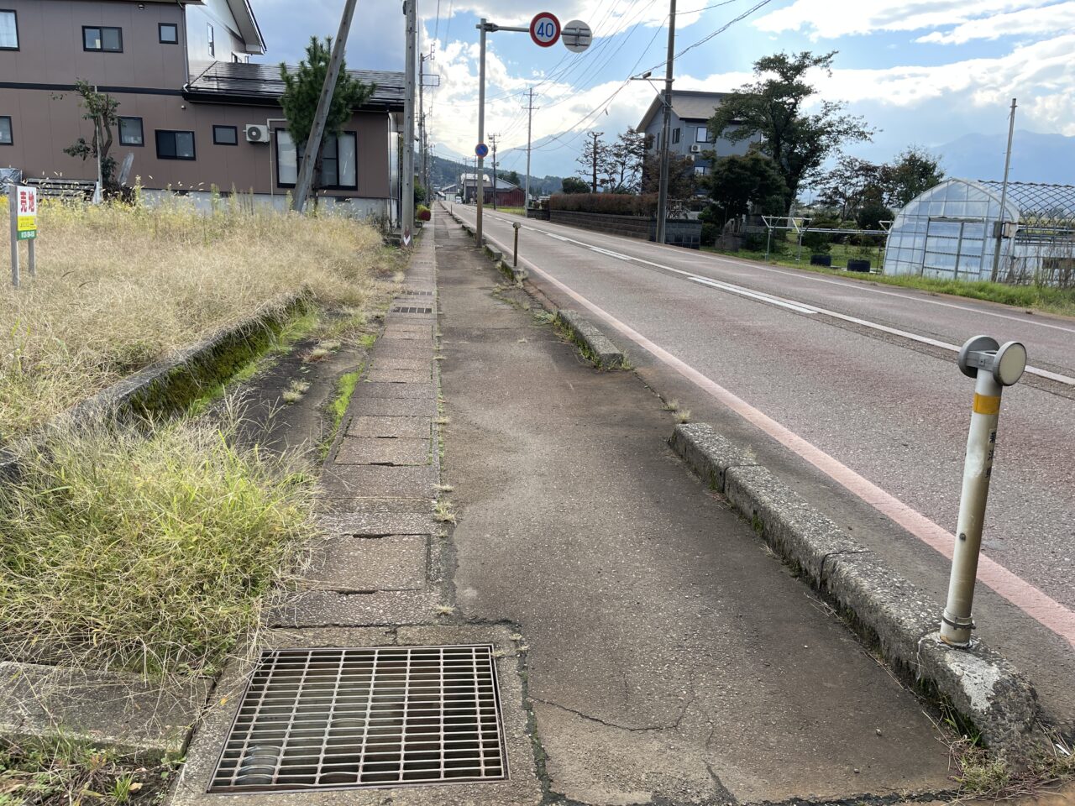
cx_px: 538
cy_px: 403
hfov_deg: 69.4
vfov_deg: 54.9
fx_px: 776
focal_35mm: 25
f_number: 1.6
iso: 32
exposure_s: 1/1057
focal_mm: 5.1
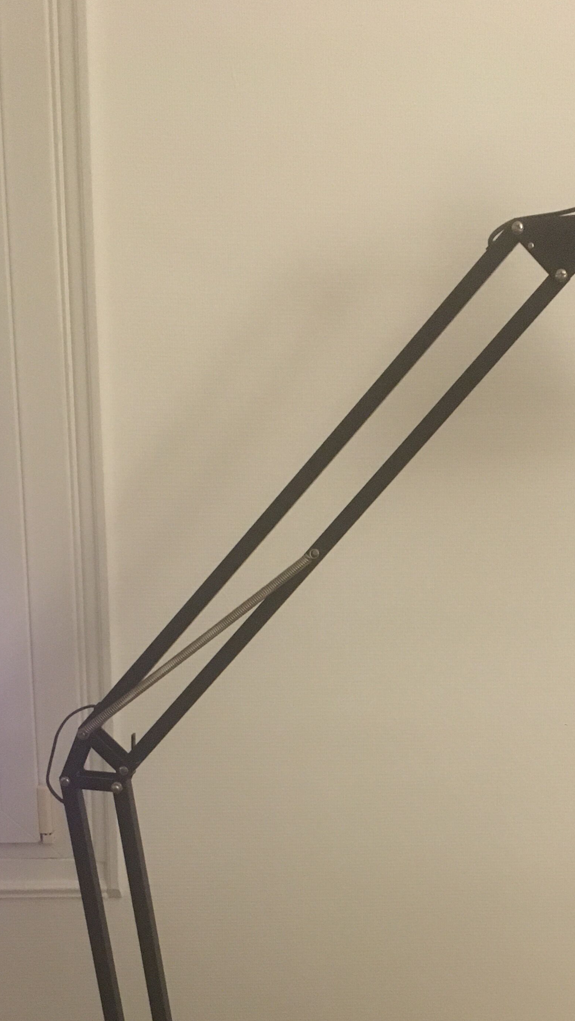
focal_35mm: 46
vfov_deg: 43.6
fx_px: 1247
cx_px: 366
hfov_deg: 25.9
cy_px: 724
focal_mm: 4.15
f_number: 2.2
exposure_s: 1/17
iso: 500
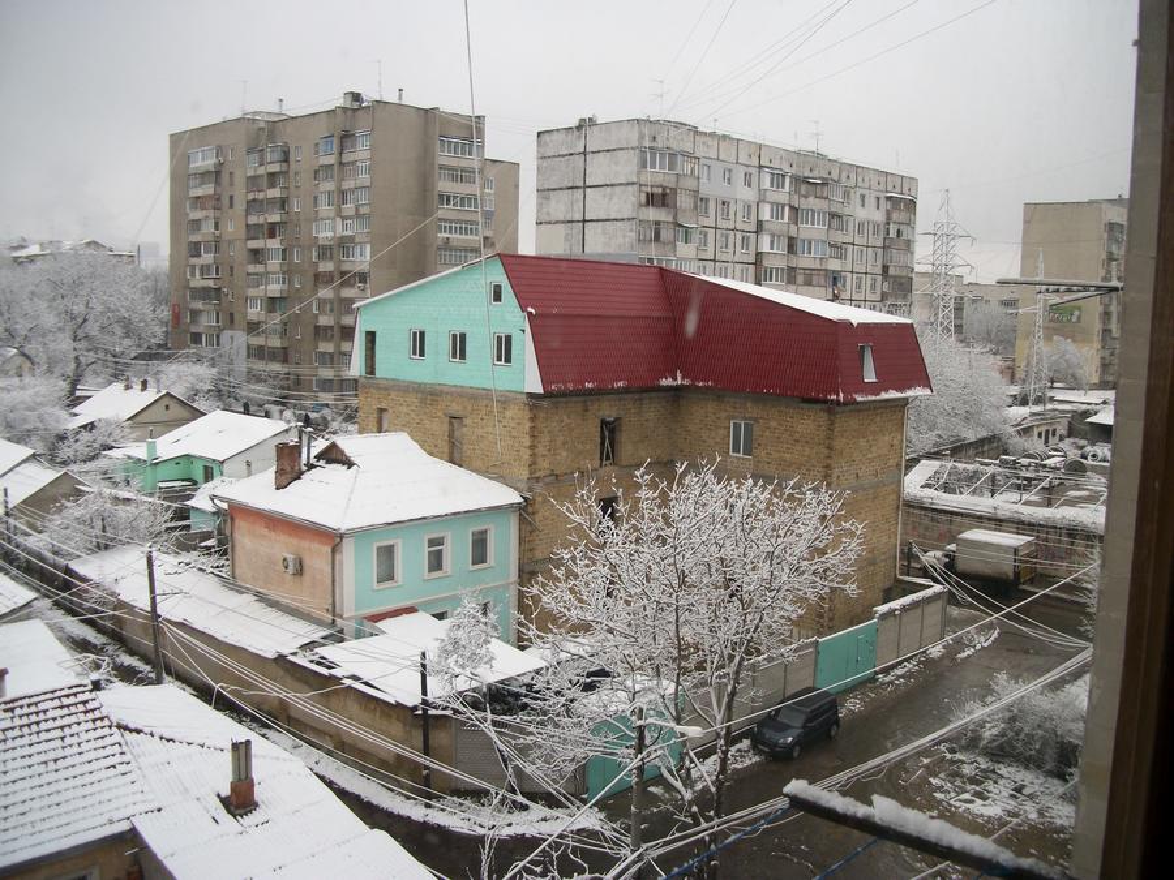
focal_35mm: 32
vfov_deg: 44.2
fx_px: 1085
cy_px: 440
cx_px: 587
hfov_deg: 56.8
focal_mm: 5.7
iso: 80
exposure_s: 1/320
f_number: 2.9
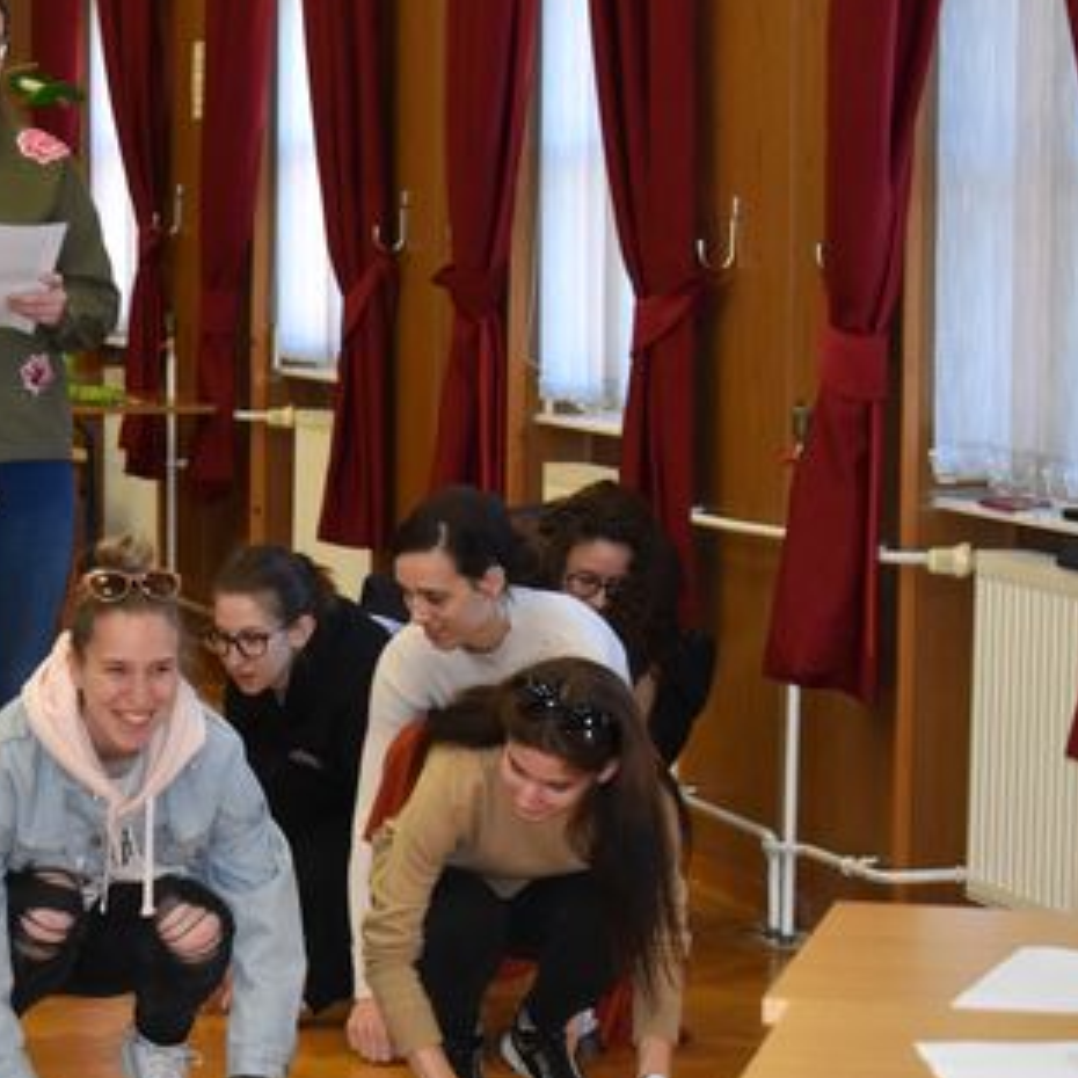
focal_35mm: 136
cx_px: 52
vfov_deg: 12.9
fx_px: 4785
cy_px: 602
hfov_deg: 12.7
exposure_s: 1/125
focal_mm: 55
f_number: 5.6
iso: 1400
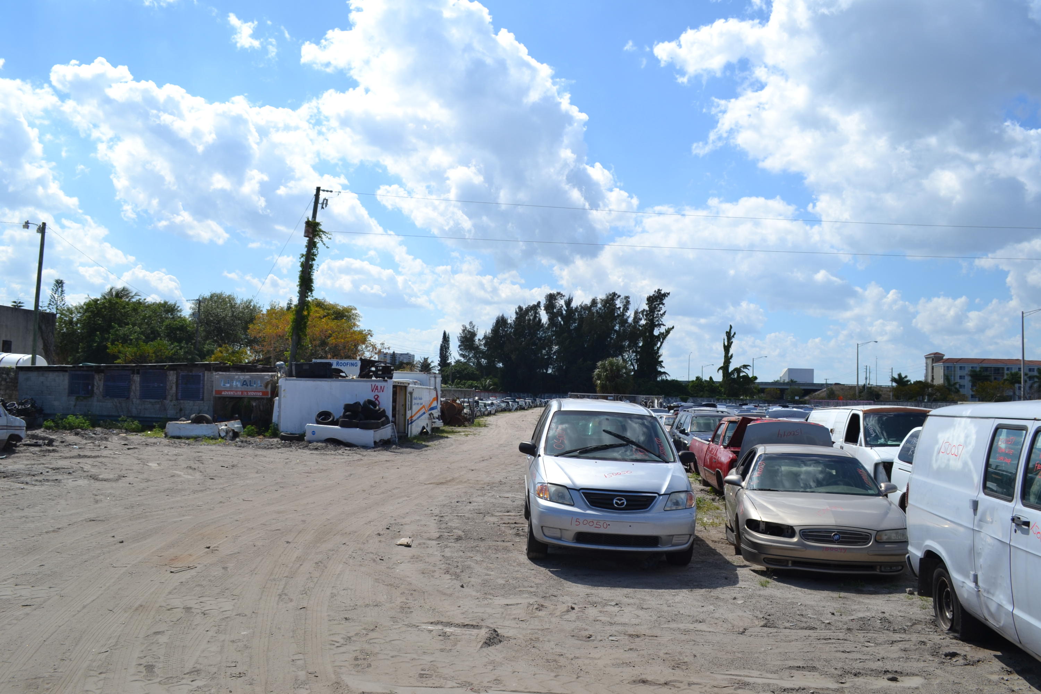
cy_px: 347
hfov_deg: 67.4
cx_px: 520
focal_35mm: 27
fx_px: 781
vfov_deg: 47.9
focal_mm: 18
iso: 100
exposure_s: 1/320
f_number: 9
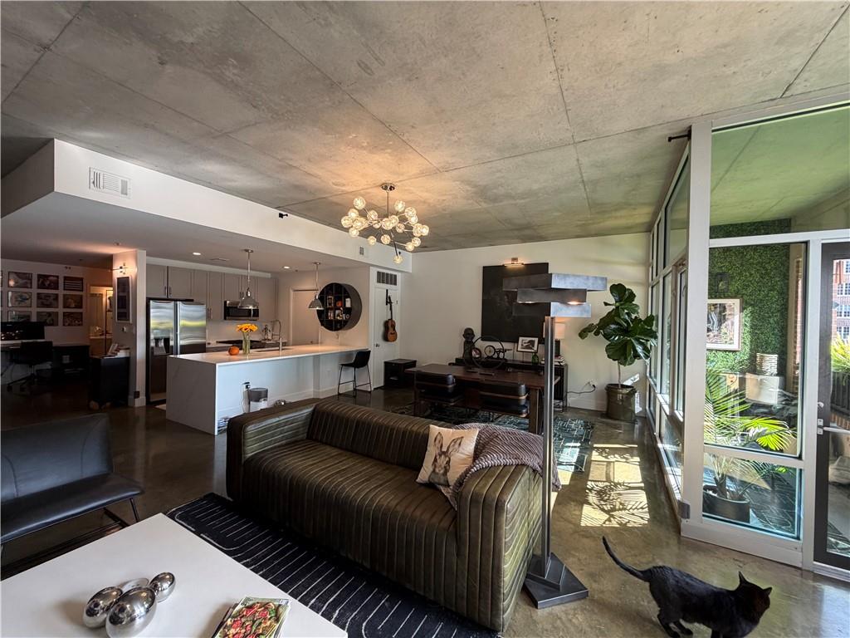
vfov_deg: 85.7
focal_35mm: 14
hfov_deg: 102.1
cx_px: 425
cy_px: 319
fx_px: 344
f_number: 2.2
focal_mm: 2.22
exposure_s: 1/121
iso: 200
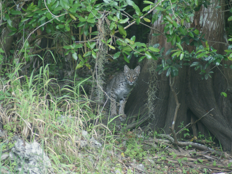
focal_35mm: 513
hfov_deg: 3.9
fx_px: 3438
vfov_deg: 2.9
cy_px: 88
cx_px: 124
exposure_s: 1/125
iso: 400
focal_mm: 300
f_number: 5.6
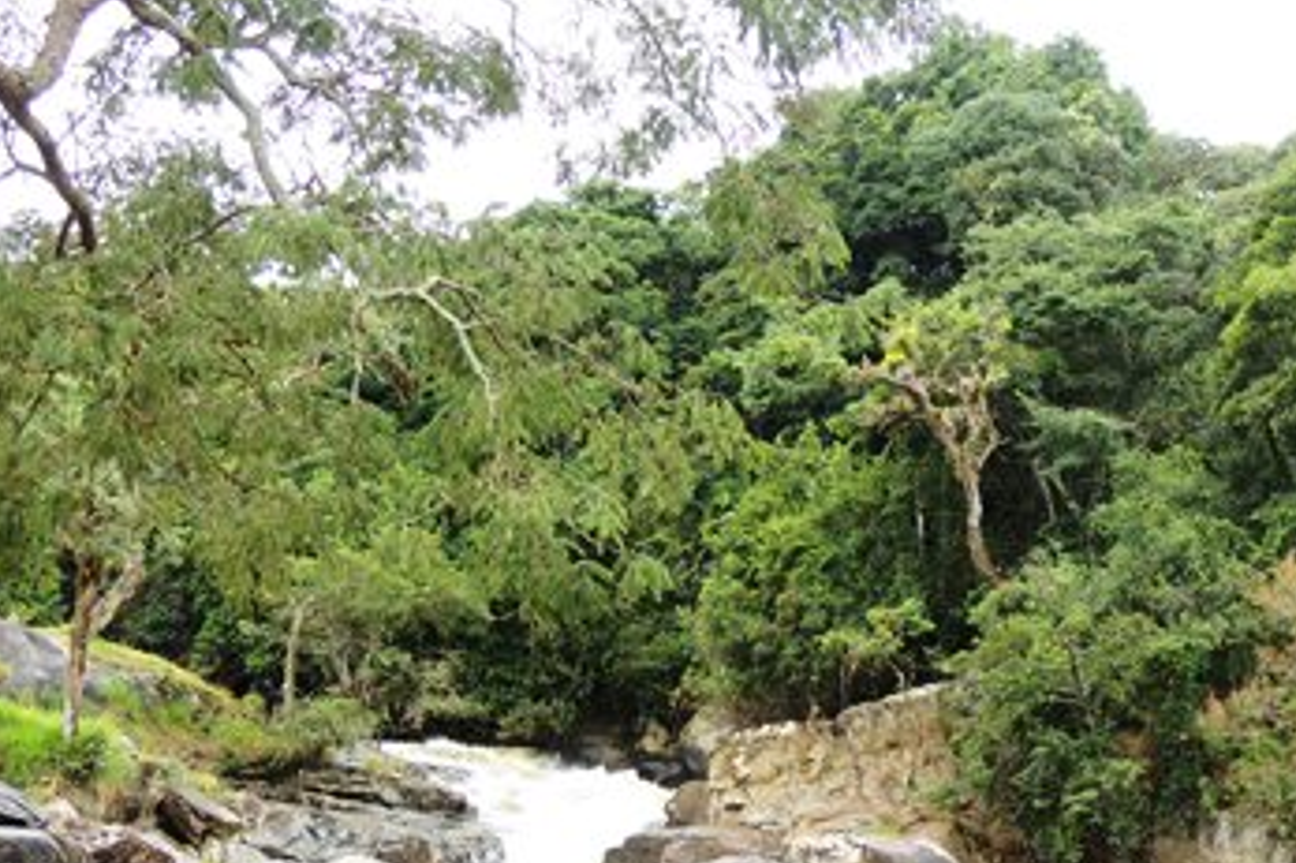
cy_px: 517
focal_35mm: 69
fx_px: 2483
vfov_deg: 19.7
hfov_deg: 29.3
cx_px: 642
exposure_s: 1/100
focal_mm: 8.9
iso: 100
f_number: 3.6
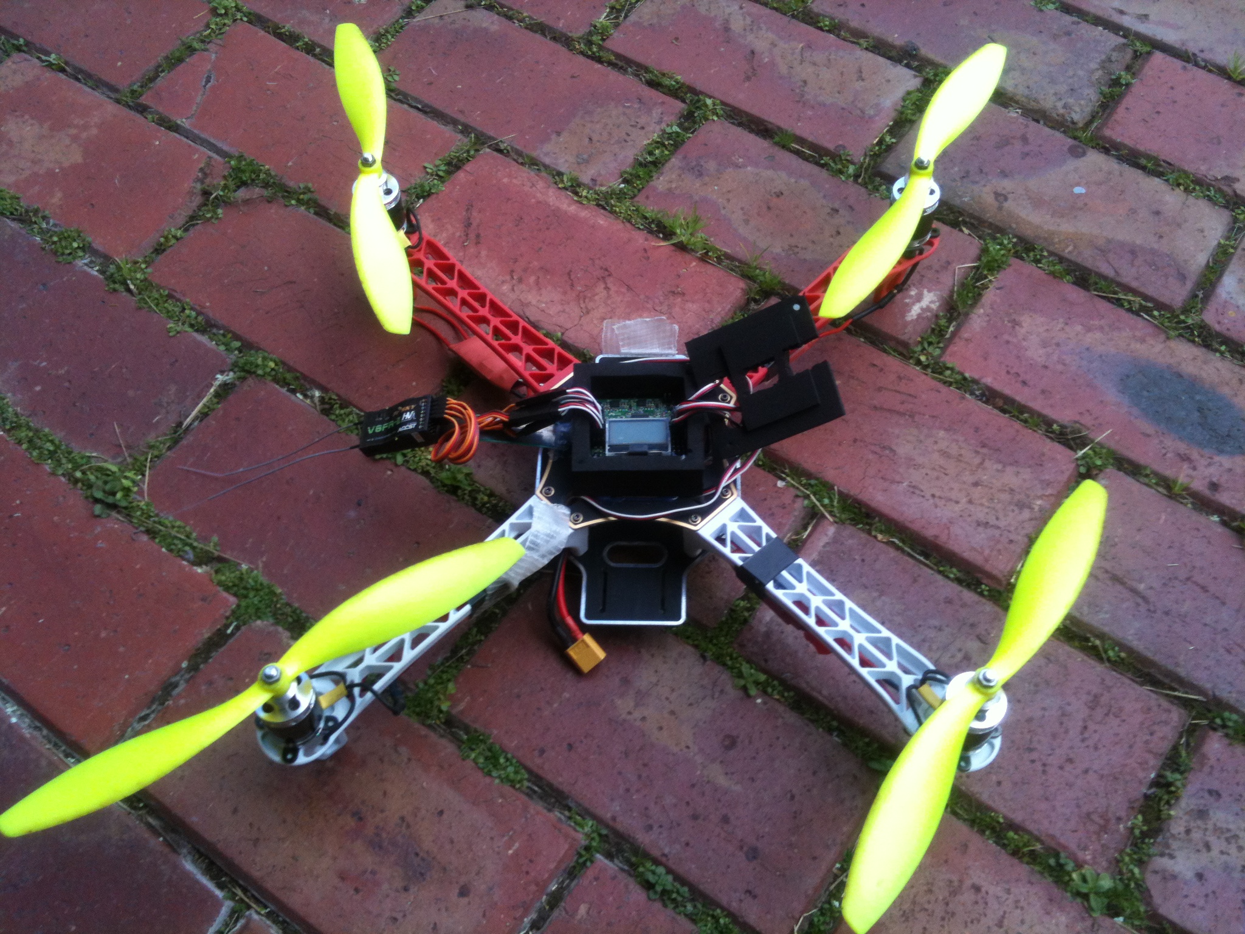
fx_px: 1259
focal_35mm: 35
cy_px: 467
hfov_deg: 52.6
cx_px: 622
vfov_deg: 40.7
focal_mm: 3.85
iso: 64
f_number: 2.8
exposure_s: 1/151
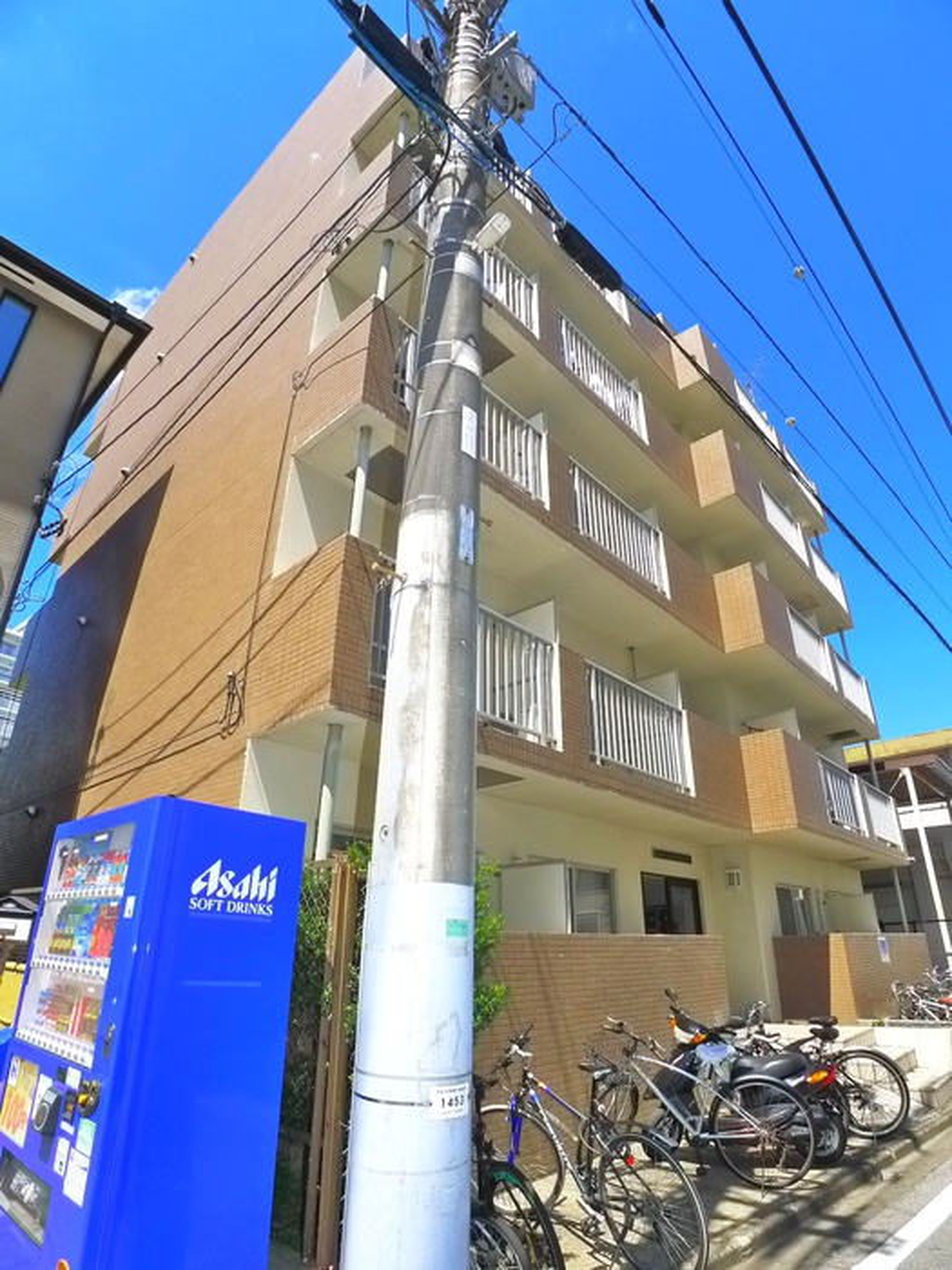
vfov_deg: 71.6
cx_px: 476
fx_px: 880
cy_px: 635
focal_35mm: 24
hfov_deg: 56.8
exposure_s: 1/500
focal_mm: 5.1
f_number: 4
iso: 400
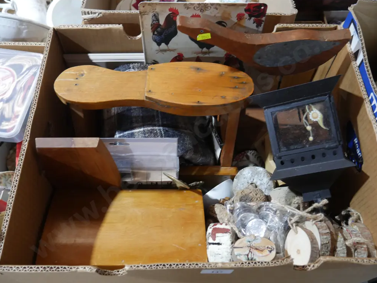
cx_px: 189
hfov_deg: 55.3
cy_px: 138
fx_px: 360
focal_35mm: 33
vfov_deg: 43.0
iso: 1250
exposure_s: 1/60
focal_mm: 16
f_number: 3.6
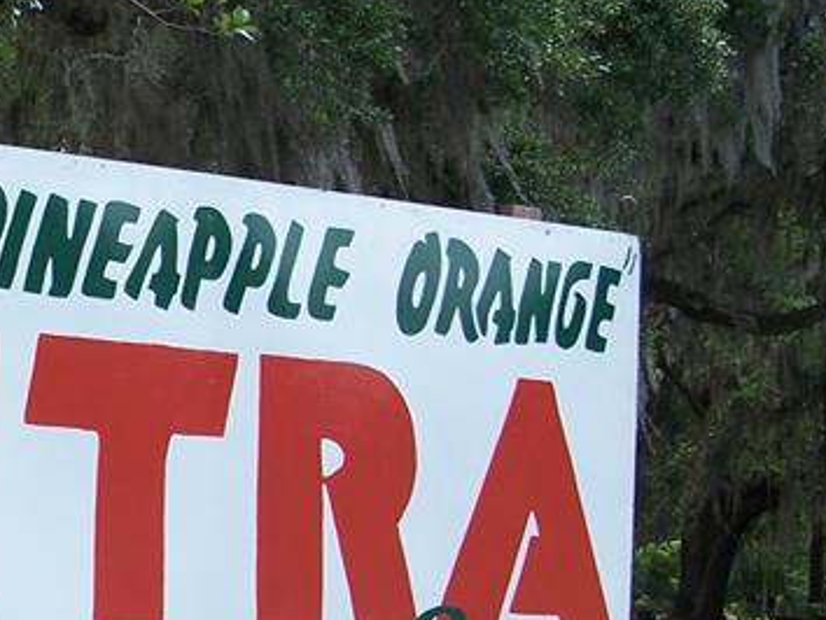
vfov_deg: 13.7
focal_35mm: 107
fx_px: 2555
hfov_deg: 17.3
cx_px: -224
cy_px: 608
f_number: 2.8
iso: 64
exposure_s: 1/320
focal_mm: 7.8
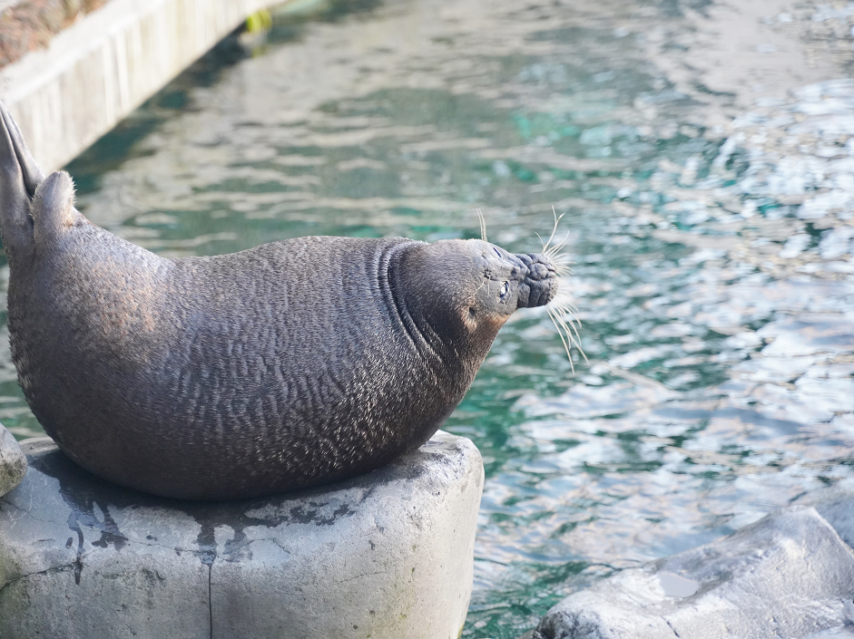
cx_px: 321
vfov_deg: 16.0
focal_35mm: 92
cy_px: 283
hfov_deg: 21.3
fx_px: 2269
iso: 3200
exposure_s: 1/160
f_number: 2.8
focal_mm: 75
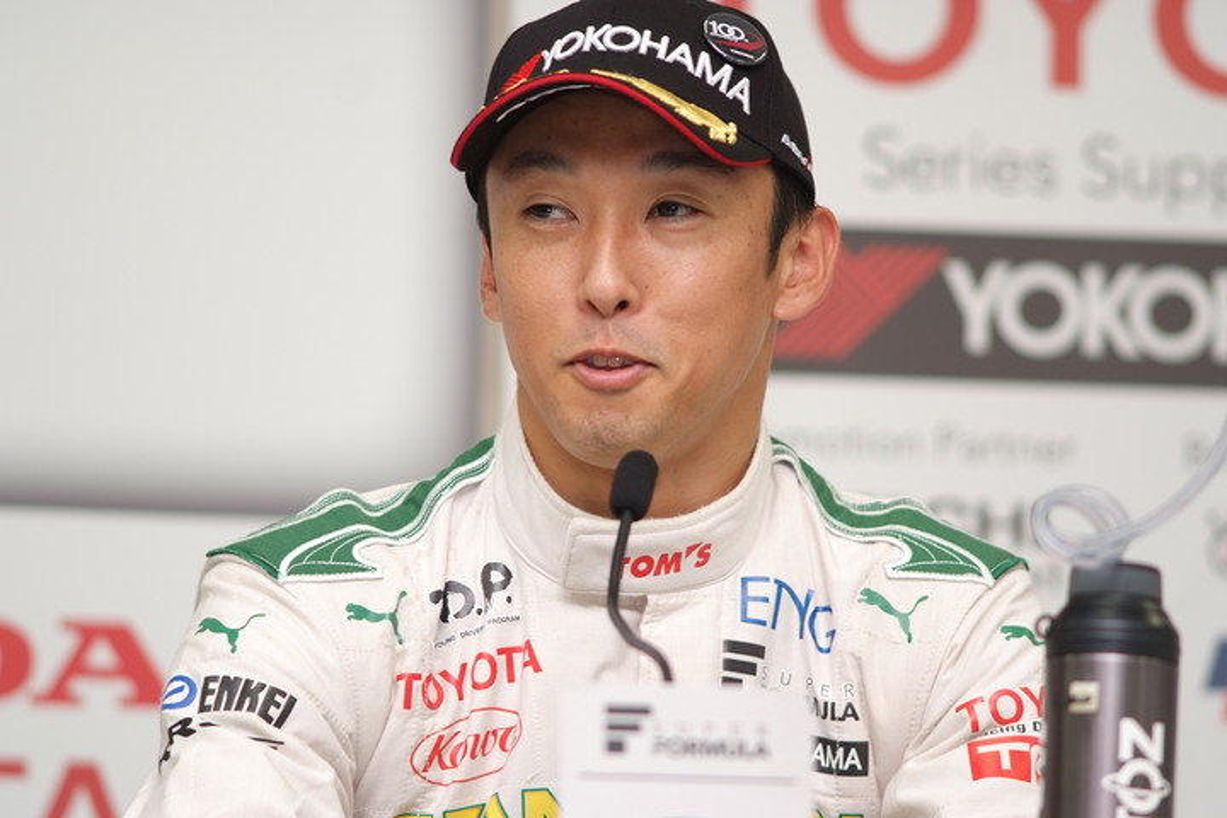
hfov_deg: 7.6
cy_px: 409
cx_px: 614
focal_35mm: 270
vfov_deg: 5.1
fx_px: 9202
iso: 400
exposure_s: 1/250
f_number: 2.8
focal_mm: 180
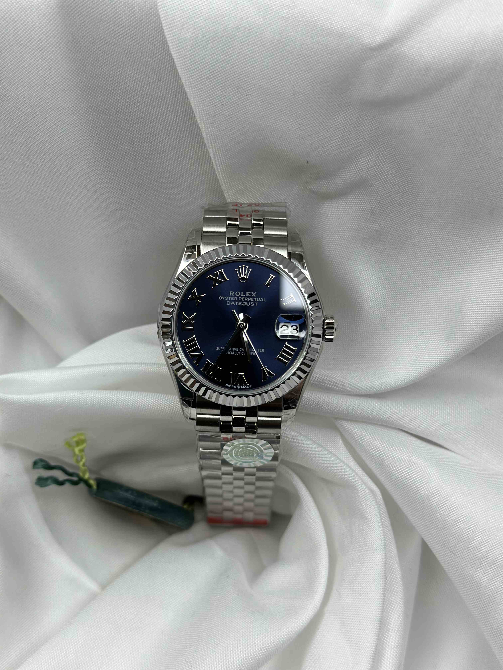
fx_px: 930
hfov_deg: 30.3
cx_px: 252
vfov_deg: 39.7
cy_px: 335
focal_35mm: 48
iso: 80
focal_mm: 6.86
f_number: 1.78
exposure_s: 1/663
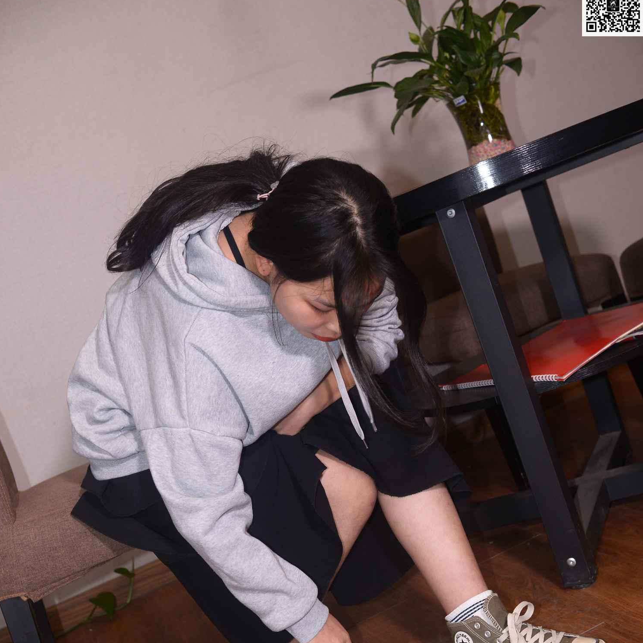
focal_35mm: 45
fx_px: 946
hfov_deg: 37.6
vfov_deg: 36.9
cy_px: 460
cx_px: 320
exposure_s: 1/100
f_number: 5.6
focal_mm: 35
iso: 640
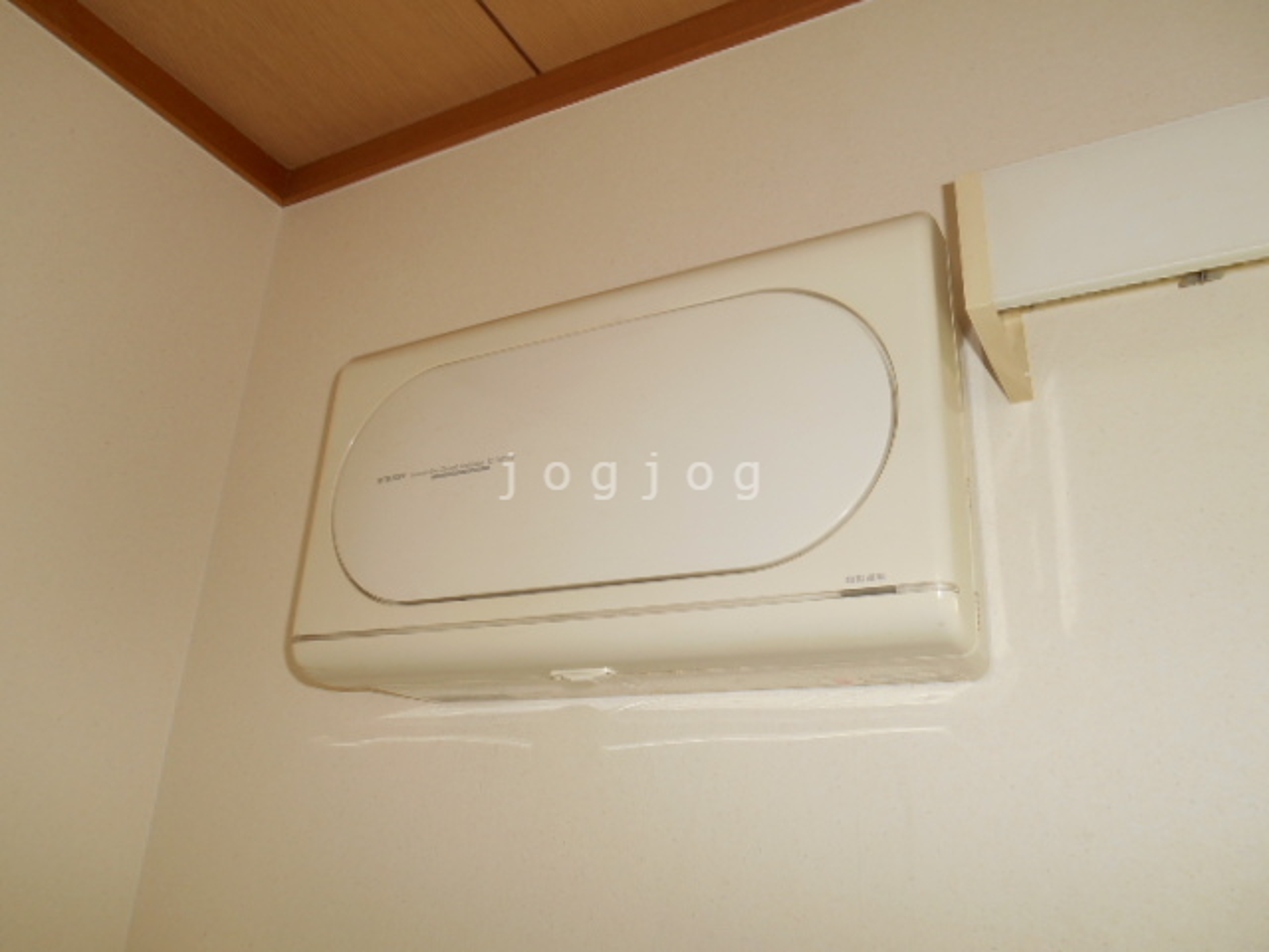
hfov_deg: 67.3
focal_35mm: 26
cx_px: 634
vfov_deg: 53.1
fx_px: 953
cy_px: 476
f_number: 3.4
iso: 80
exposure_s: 1/25
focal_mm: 4.7
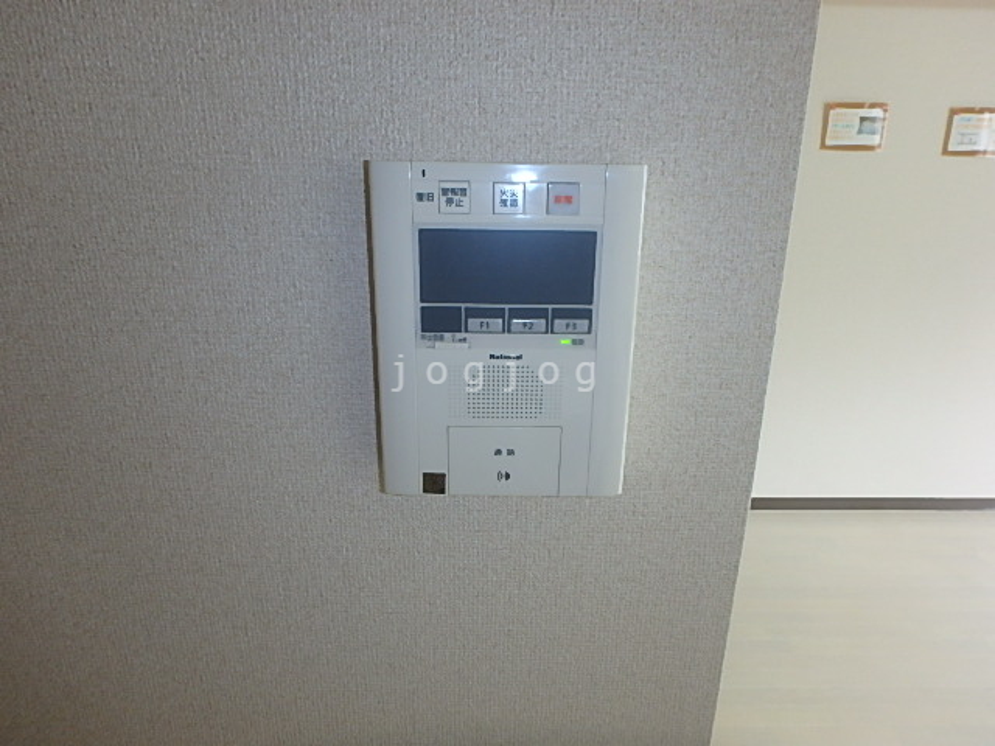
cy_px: 373
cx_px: 498
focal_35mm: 21
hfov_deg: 79.0
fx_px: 604
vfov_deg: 63.4
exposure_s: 1/30
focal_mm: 3.7
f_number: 3.5
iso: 200
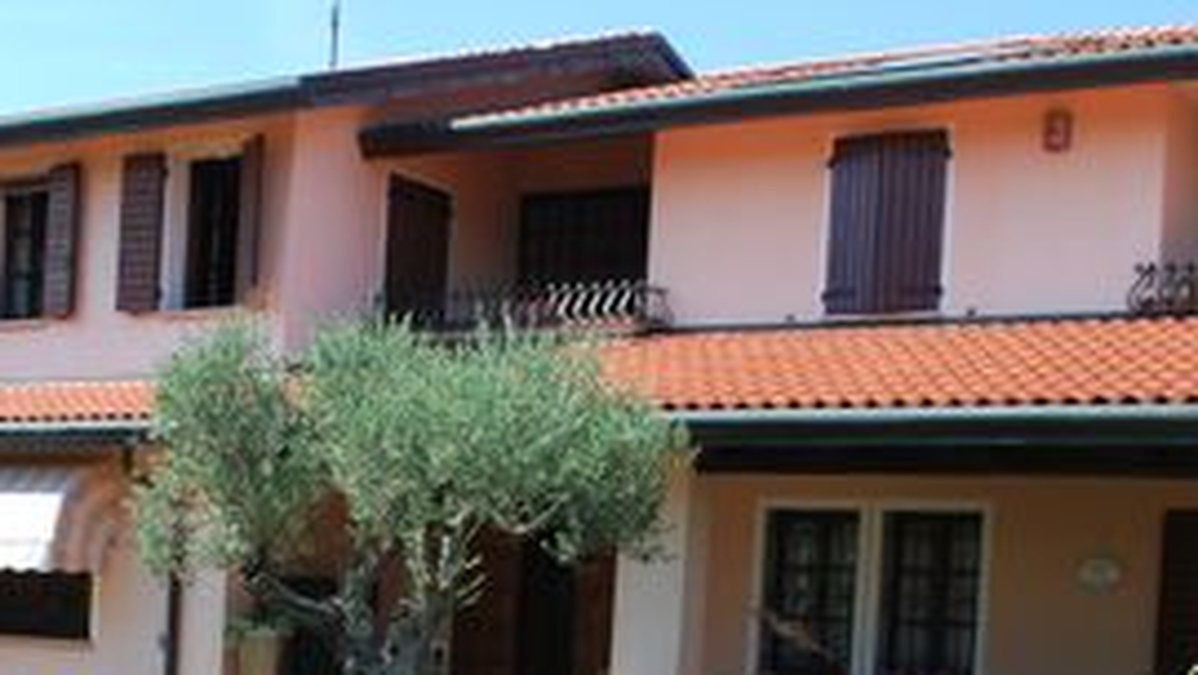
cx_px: 439
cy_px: 706
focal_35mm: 63
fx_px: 2002
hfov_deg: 33.1
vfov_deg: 18.5
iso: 100
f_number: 7.1
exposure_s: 1/200
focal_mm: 18
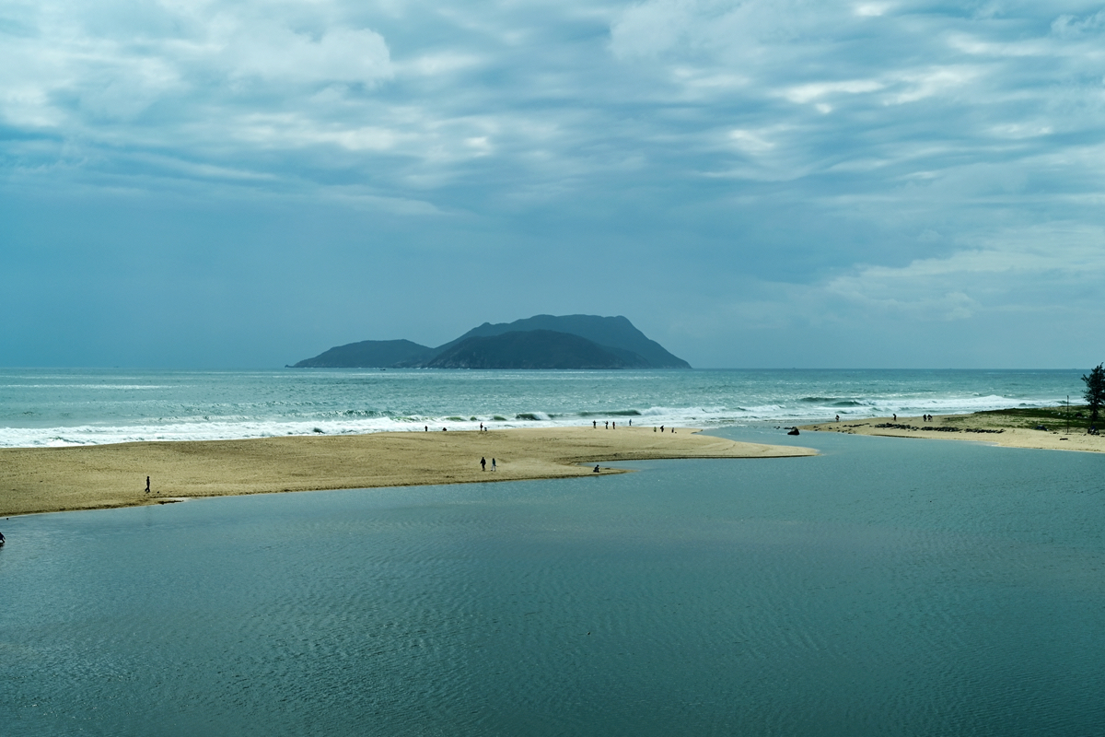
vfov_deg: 25.5
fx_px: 1627
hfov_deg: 37.5
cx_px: 552
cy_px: 368
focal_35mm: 53
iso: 100
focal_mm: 53
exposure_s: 1/640
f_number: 8
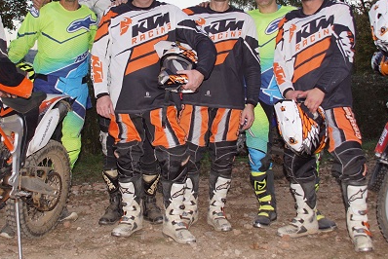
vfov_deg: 28.0
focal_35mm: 48
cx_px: 163
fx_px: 518
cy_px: 87
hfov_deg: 41.0
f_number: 3.5
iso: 320
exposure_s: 1/160
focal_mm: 20
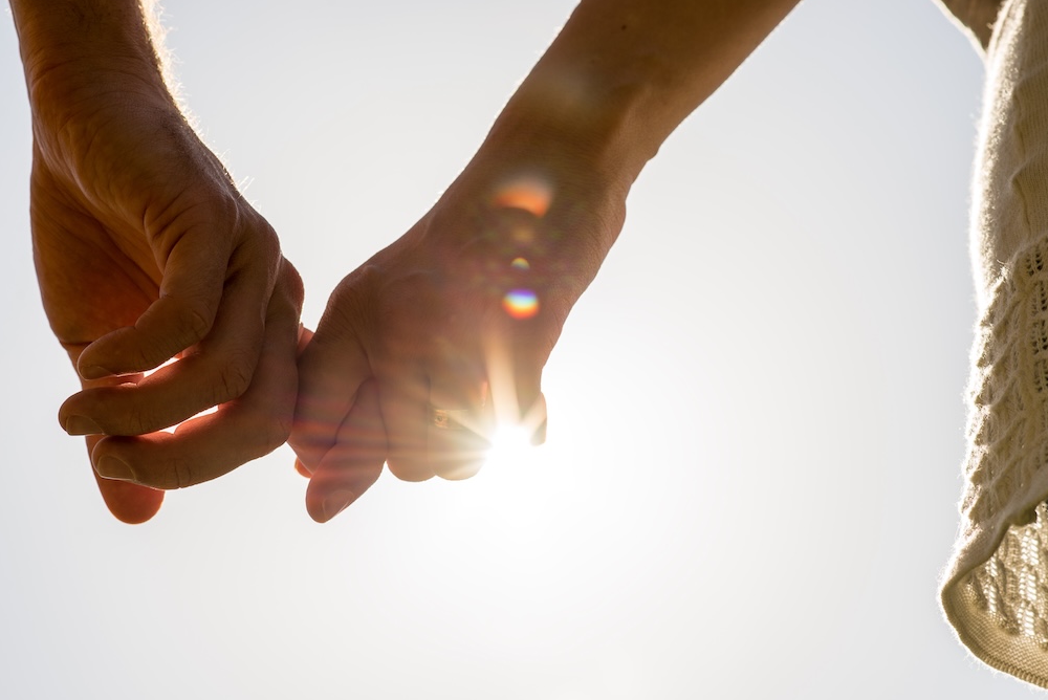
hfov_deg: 23.4
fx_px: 2534
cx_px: 519
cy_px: 349
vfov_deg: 15.7
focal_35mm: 87
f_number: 8
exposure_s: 1/400
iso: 100
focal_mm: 85
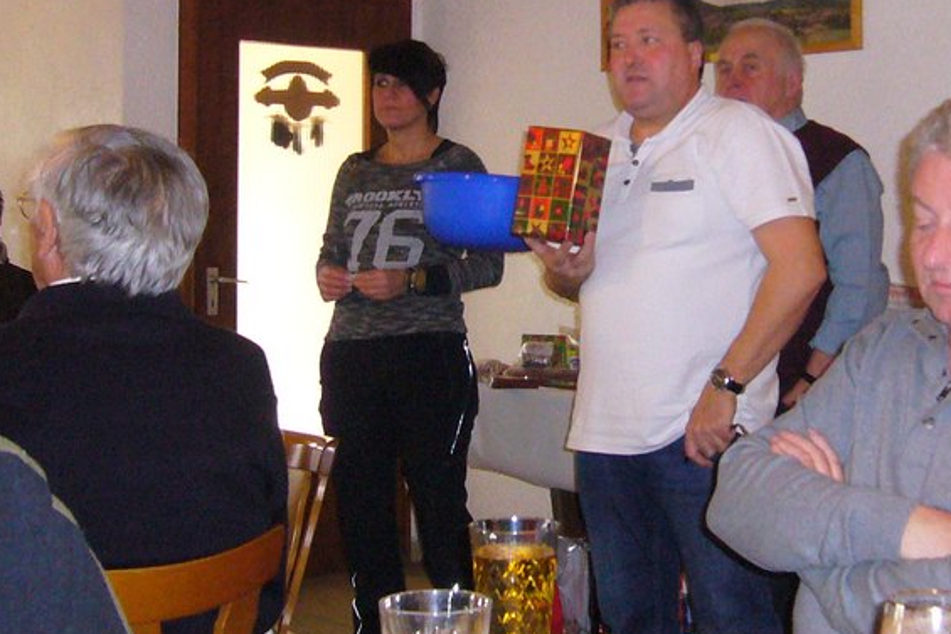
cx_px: 586
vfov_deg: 20.4
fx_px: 1744
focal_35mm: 66
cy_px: 118
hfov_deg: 30.4
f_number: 2.8
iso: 320
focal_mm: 5.8
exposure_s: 1/60
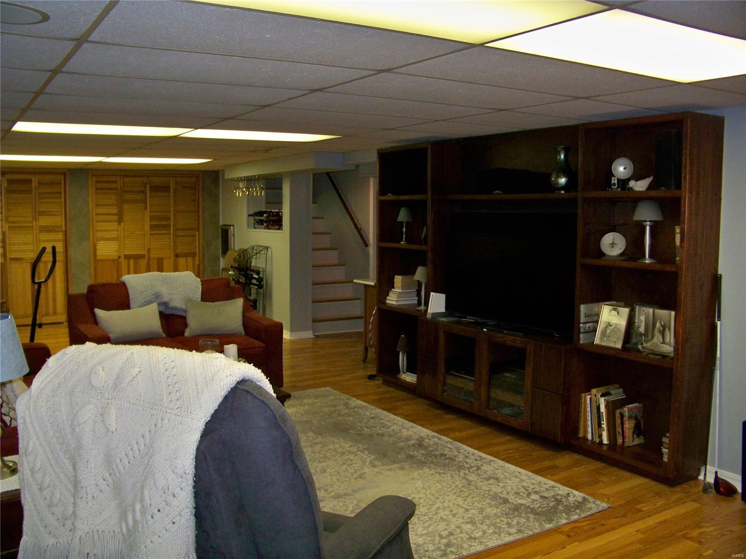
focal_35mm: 33
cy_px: 280
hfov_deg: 55.4
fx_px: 711
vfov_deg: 42.9
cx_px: 373
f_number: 2.8
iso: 200
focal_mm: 5.85
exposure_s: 1/30
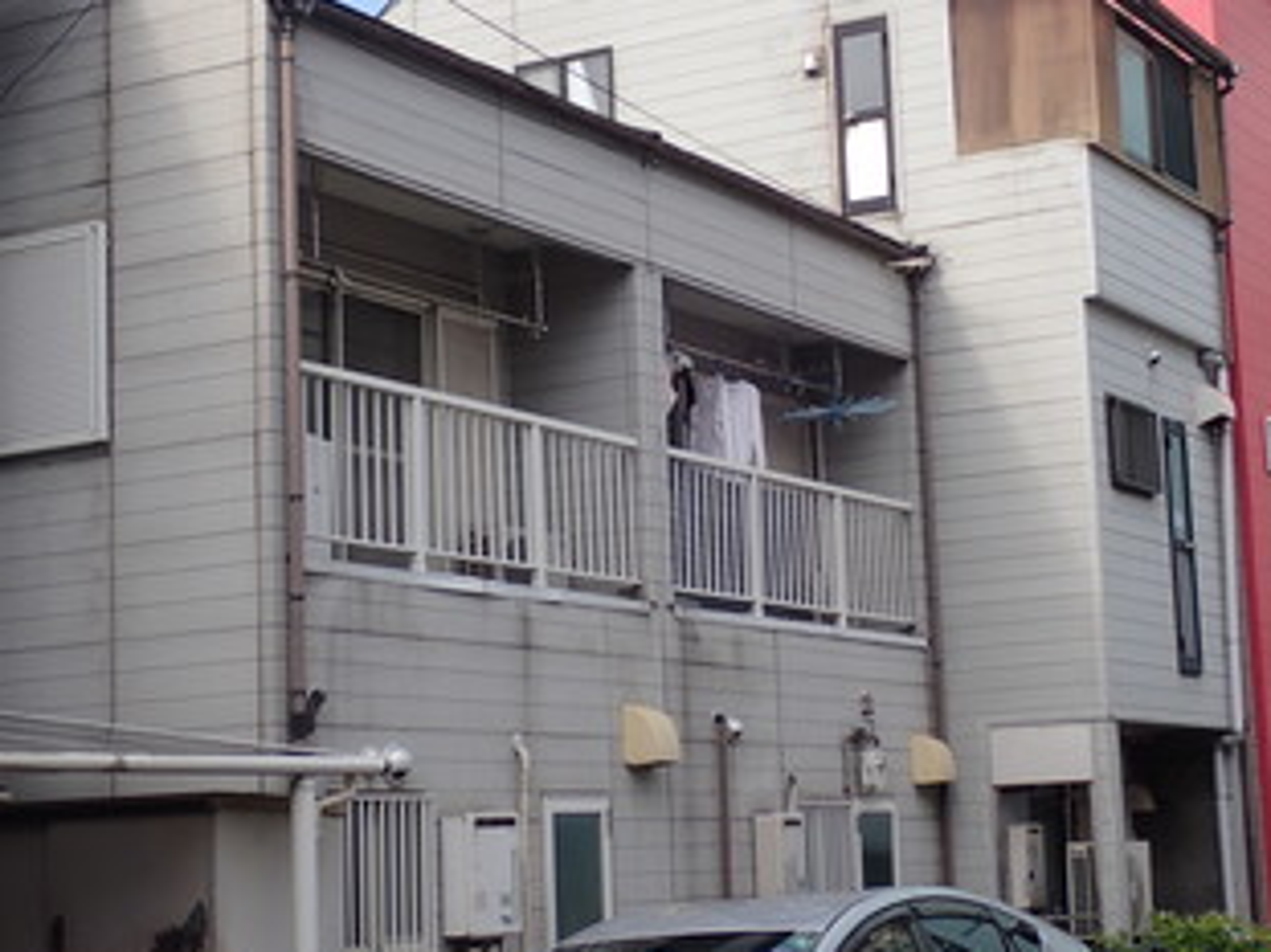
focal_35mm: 71
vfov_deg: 20.7
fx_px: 2606
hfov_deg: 27.4
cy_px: 396
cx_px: 715
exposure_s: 1/320
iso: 100
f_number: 4.5
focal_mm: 8.99
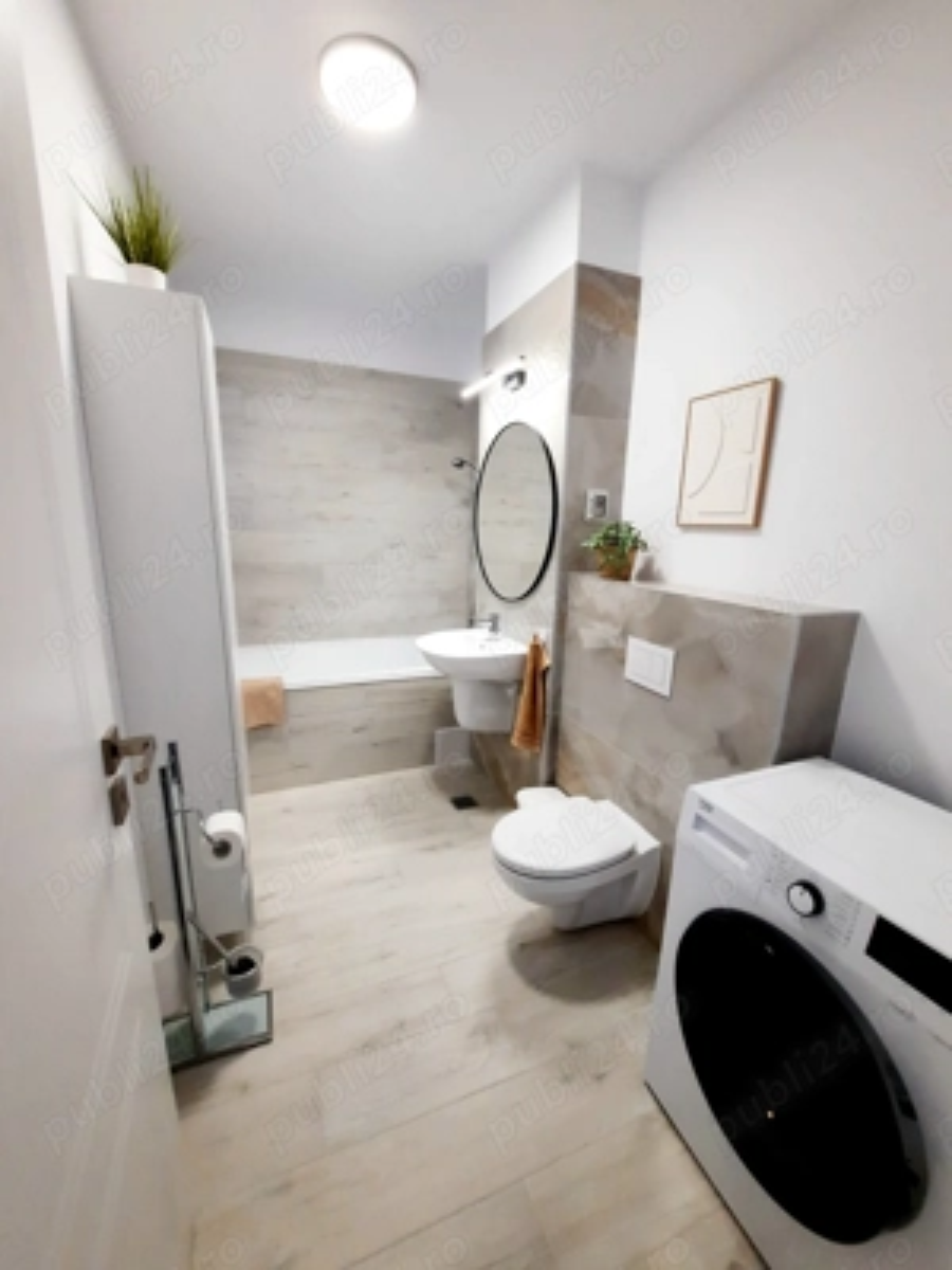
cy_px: 635
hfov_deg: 89.9
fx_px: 477
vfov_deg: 106.2
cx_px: 476
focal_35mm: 13
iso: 100
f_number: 2.2
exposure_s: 1/50
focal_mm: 1.74
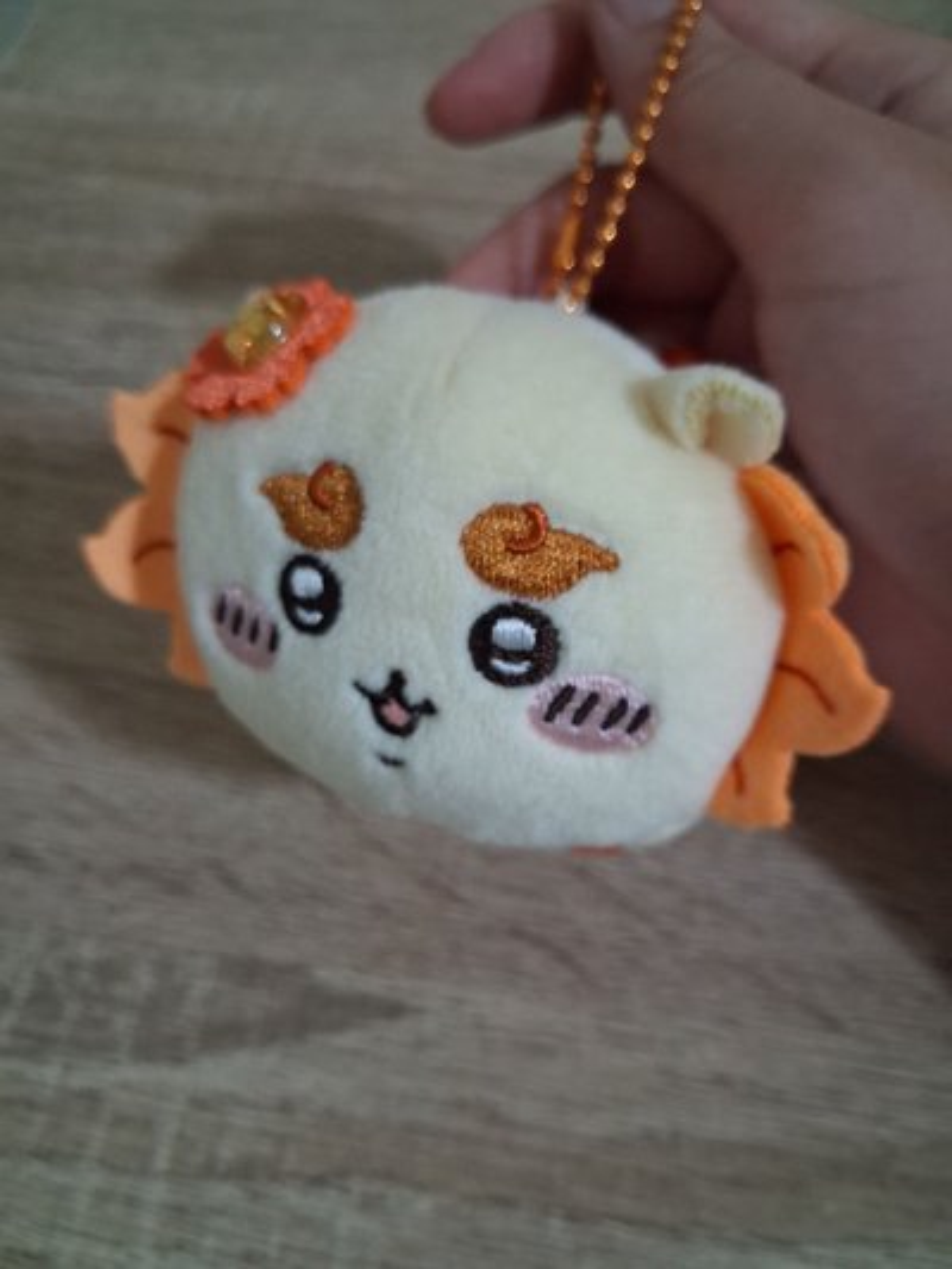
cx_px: 476
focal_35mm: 27
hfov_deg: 51.4
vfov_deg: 65.3
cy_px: 634
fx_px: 990
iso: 500
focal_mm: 4
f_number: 1.8
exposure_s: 1/30
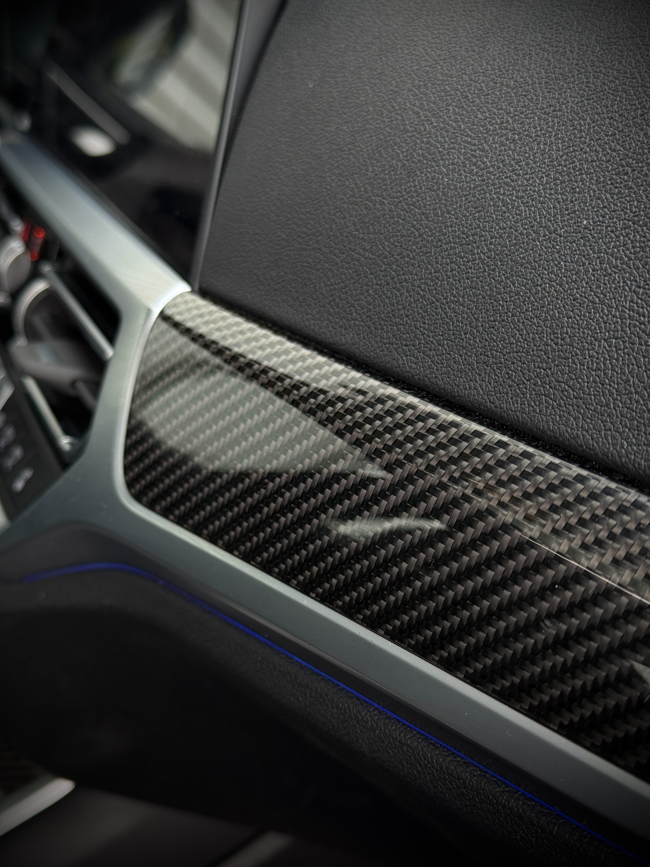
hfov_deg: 30.3
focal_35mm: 48
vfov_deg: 39.7
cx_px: 325
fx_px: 1202
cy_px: 434
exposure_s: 1/290
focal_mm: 6.76
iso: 100
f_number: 1.78
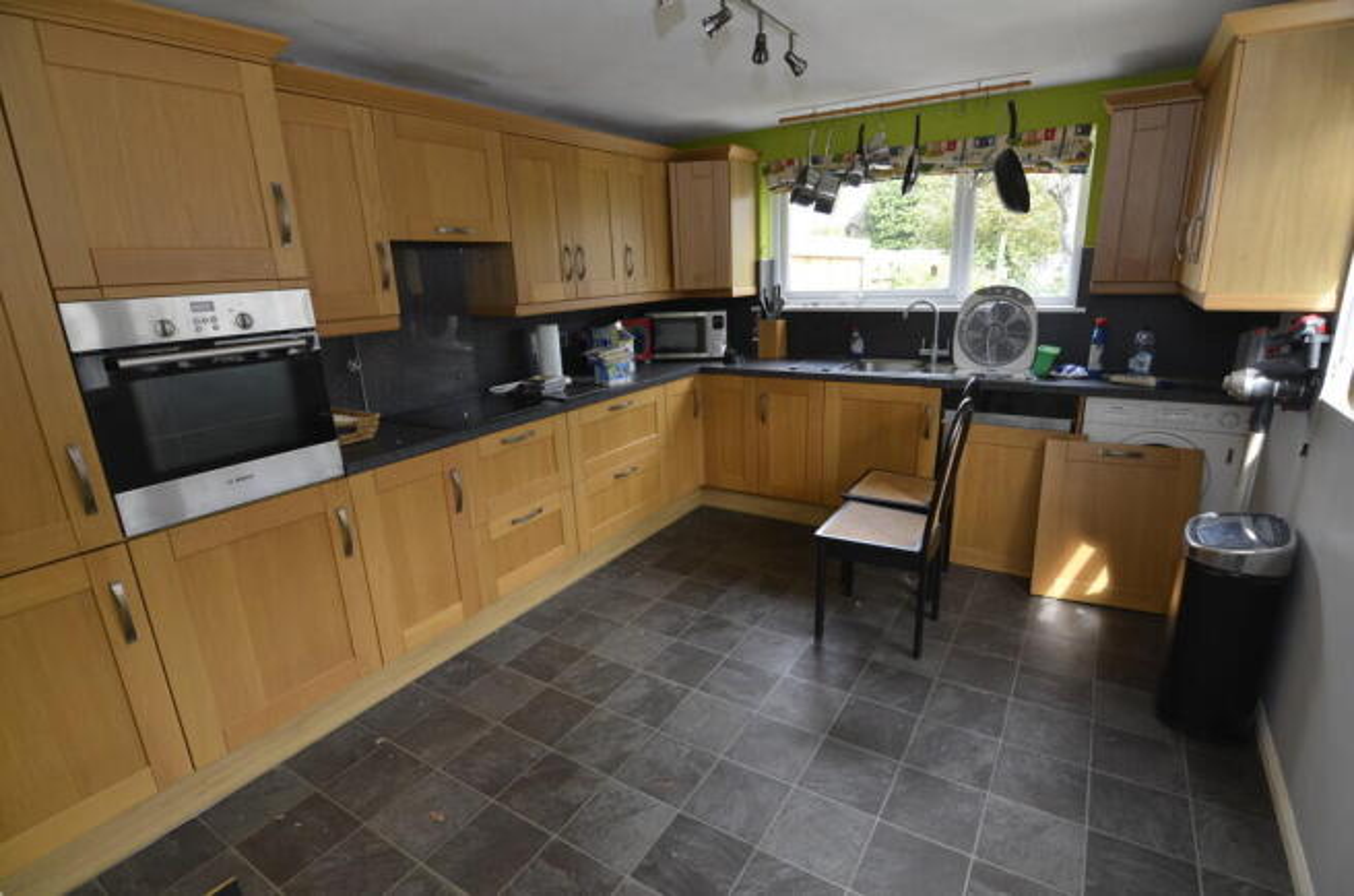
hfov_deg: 95.1
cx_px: 677
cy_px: 448
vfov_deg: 71.8
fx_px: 619
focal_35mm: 16
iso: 200
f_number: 4.5
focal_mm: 11
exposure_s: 1/80
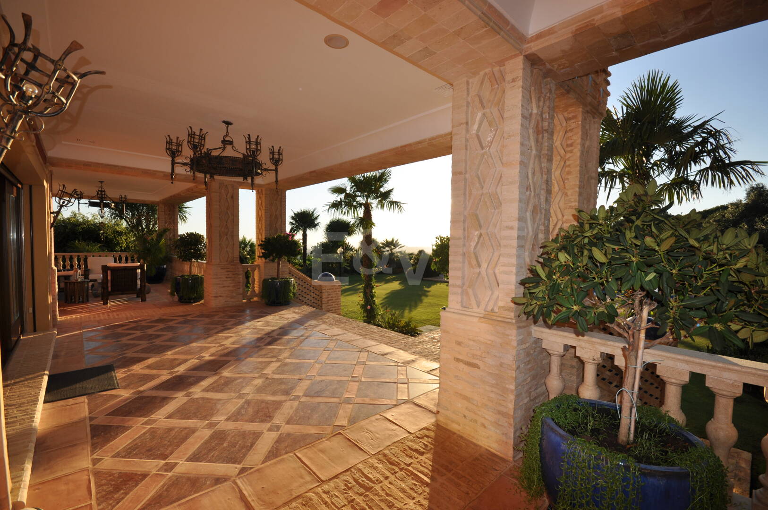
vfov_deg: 77.2
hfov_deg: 100.5
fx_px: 320
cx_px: 384
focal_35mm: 15
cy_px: 255
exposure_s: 1/200
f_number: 9
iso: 200
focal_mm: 10
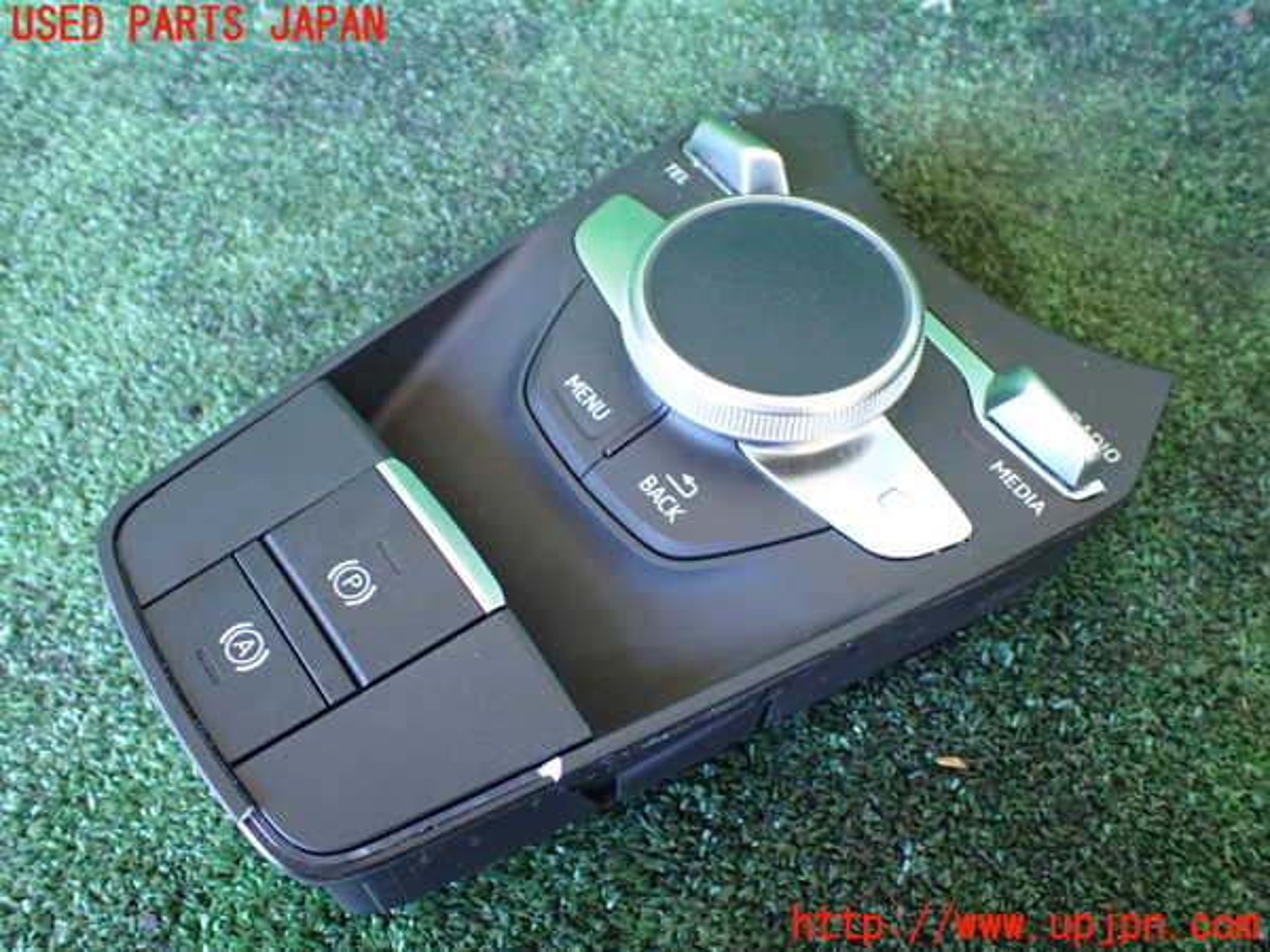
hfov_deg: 60.0
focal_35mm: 30
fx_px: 1101
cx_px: 635
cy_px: 476
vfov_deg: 46.8
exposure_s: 1/60
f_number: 2.3
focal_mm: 5.4
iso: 800
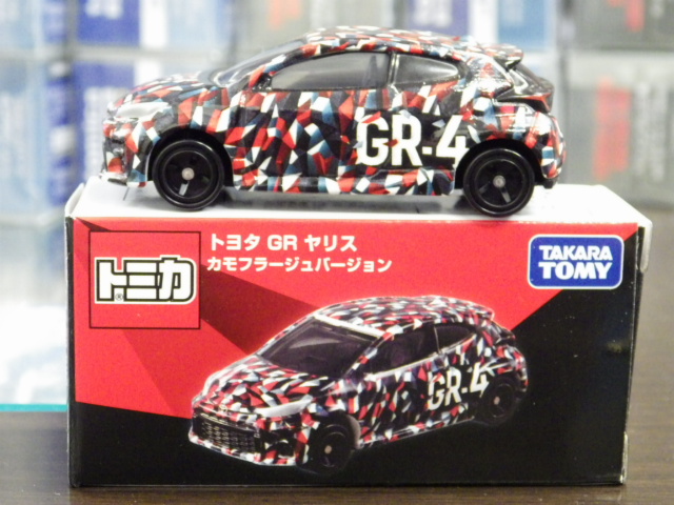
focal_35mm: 87
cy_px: 252
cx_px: 337
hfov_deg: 22.5
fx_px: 1694
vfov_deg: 17.0
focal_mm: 15.6
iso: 1600
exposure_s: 1/15
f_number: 4.4
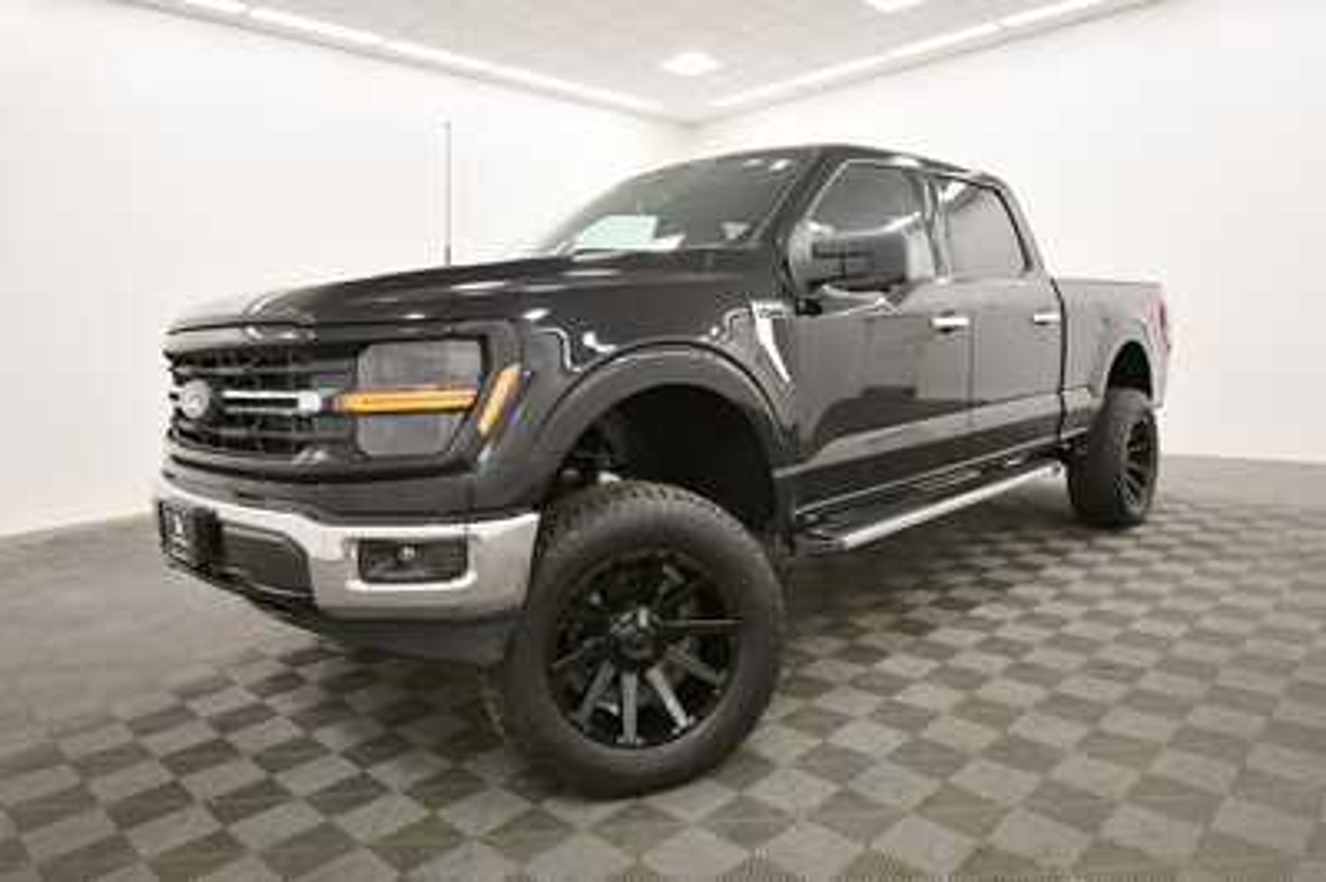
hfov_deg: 81.3
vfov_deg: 59.4
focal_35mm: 21
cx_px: 663
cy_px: 441
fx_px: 773
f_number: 5
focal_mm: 14
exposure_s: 1/125
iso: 1000
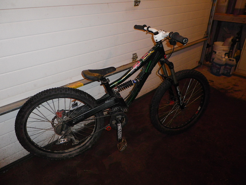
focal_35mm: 28
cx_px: 123
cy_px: 92
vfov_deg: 49.7
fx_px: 199
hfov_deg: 63.4
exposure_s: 1/60
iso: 320
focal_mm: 4.9
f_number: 2.6
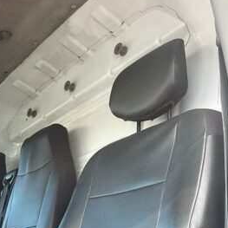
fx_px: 410
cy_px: 235
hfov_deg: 29.9
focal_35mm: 55
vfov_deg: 28.9
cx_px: 26
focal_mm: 5.1
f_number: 1.6
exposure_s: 1/144
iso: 64
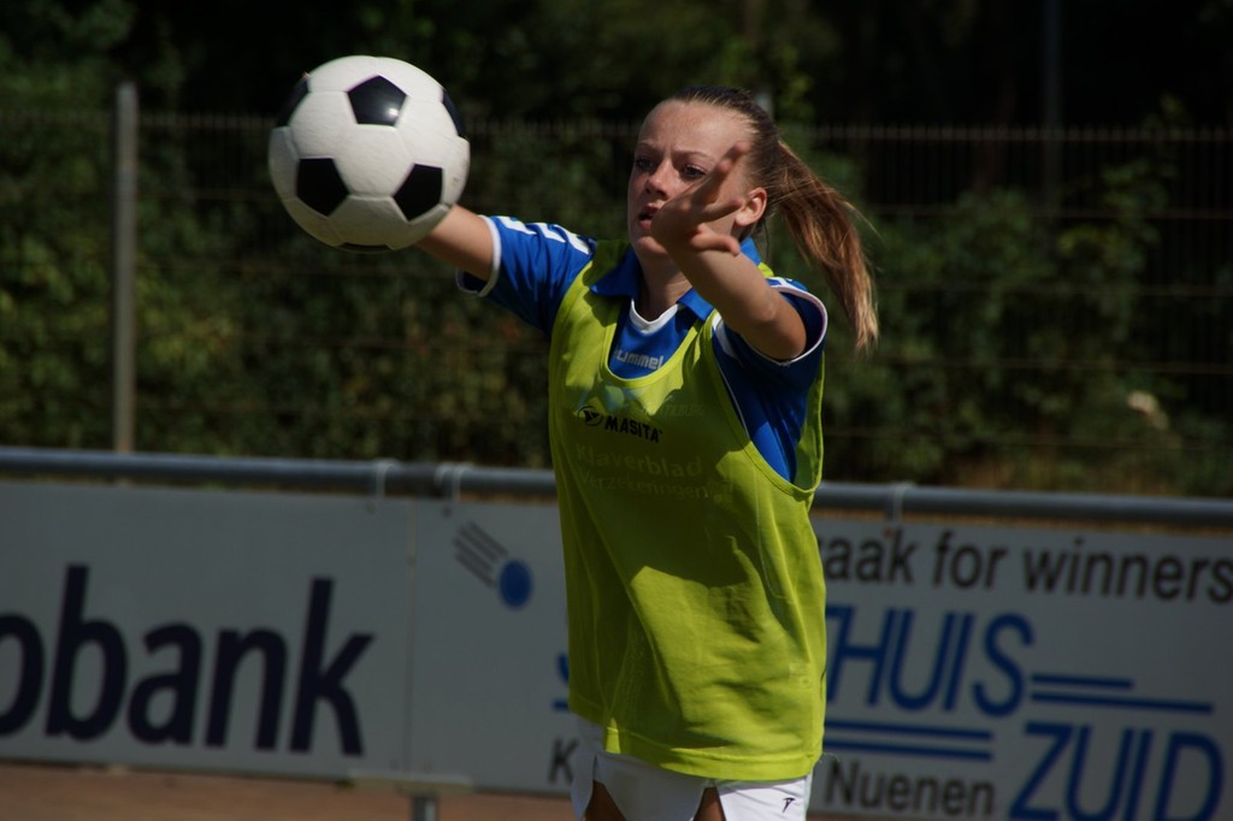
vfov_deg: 3.7
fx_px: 12839
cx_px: 616
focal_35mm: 375
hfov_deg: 5.5
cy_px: 410
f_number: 9
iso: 100
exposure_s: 1/500
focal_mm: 250
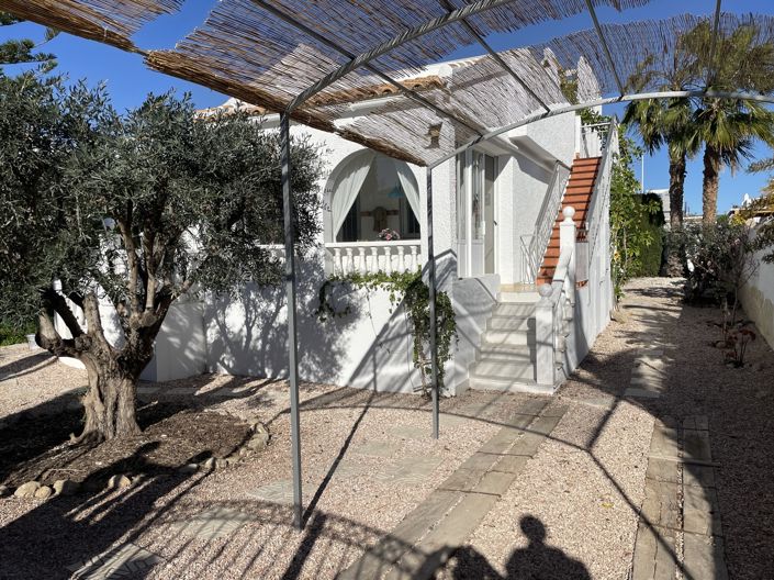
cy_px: 290
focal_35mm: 26
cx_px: 387
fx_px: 581
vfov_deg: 53.0
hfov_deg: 67.3
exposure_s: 1/7299
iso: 32
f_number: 1.6
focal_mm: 4.2
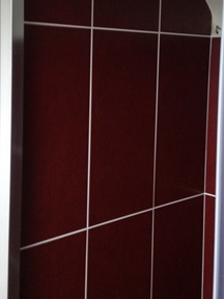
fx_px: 526
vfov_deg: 31.4
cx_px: 113
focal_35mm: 61
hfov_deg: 24.0
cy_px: 94
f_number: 2.4
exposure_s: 1/20
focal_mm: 4.12
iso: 200
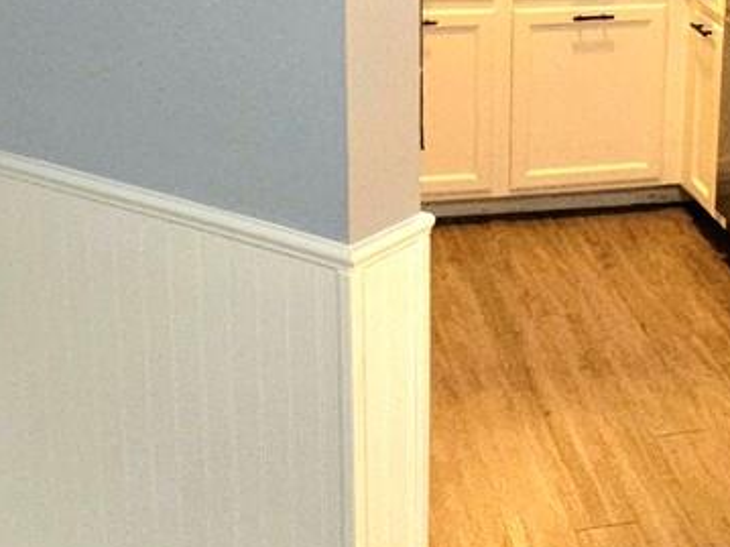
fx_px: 1223
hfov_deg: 31.6
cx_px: 663
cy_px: -26
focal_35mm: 58
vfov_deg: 23.9
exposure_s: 1/40
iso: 320
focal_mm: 2.2
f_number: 2.2
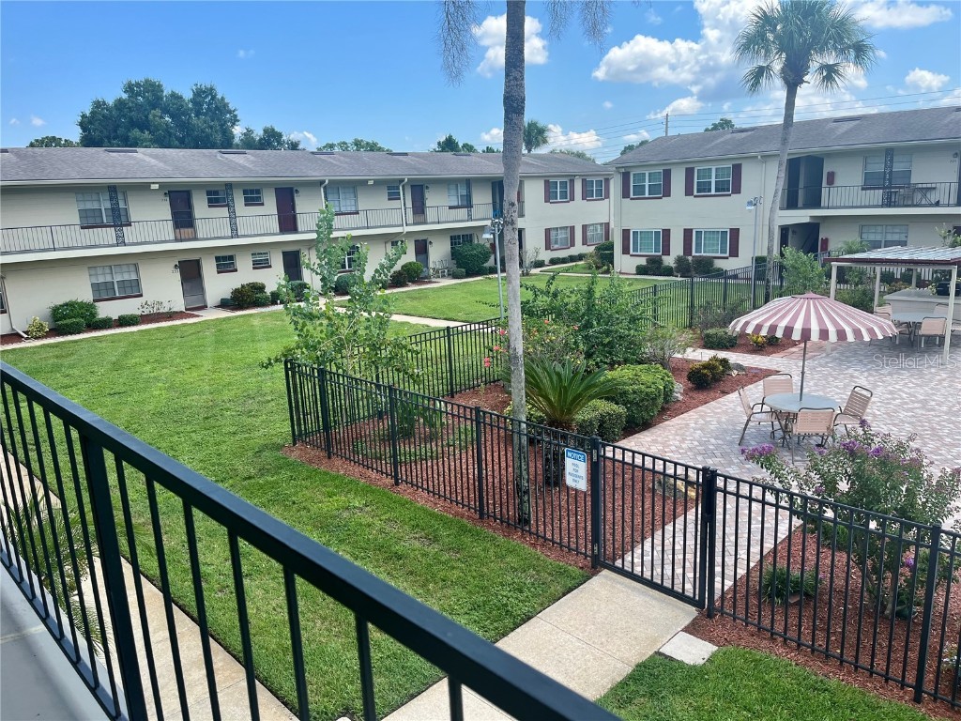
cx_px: 480
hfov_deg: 67.3
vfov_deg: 53.1
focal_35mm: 26
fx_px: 722
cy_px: 360
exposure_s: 1/1266
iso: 50
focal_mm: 5.1
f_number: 1.6
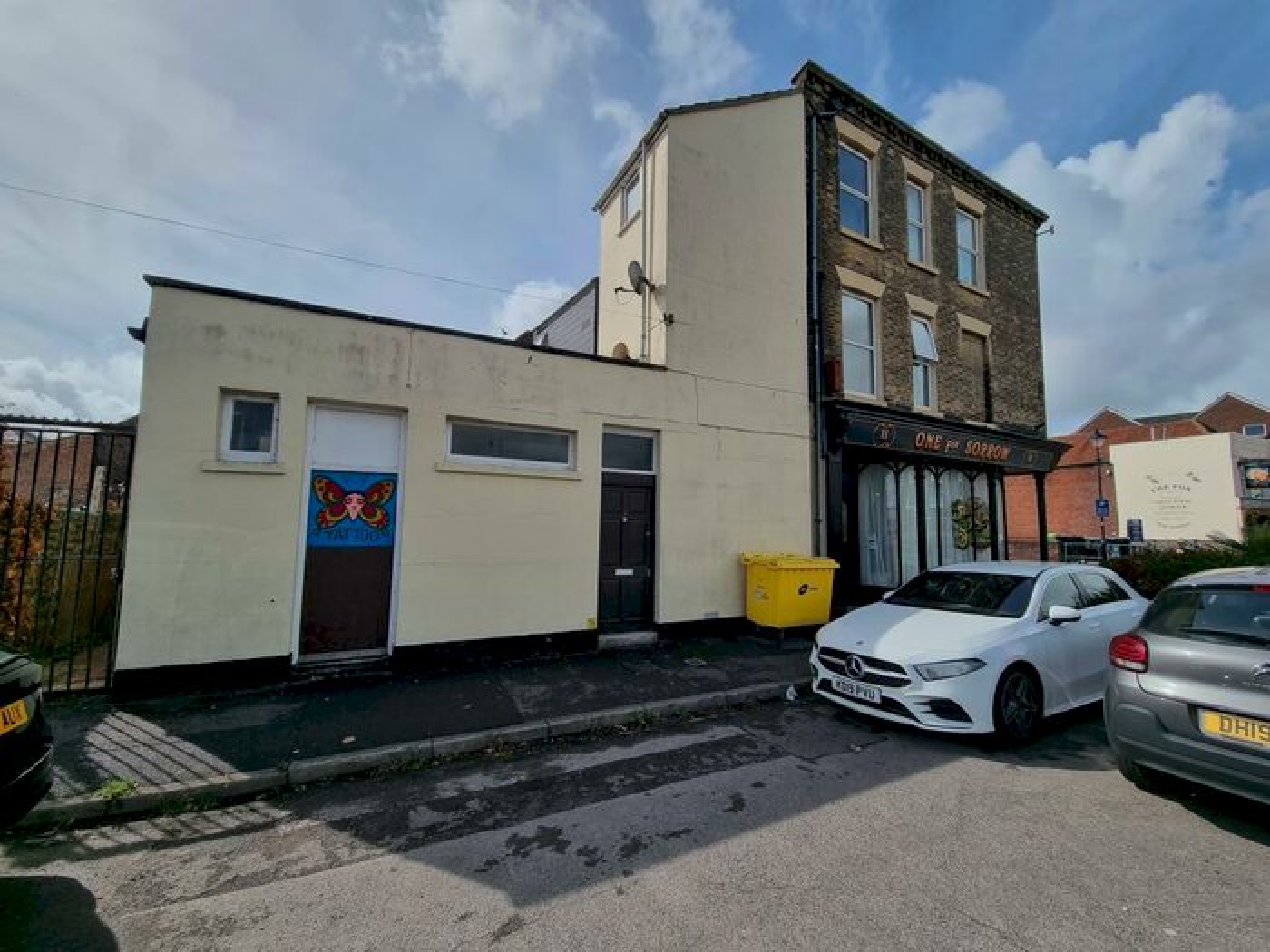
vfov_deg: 89.9
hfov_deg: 106.2
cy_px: 476
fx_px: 477
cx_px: 635
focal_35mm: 13
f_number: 2.2
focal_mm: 2.2
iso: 50
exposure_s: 1/2672
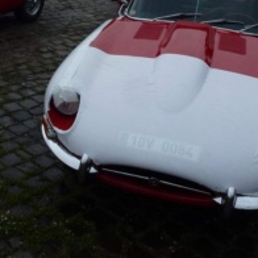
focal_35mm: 54
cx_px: 39
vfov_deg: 30.5
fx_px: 455
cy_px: 36
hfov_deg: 30.6
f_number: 3.3
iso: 100
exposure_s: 1/125
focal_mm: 4.3
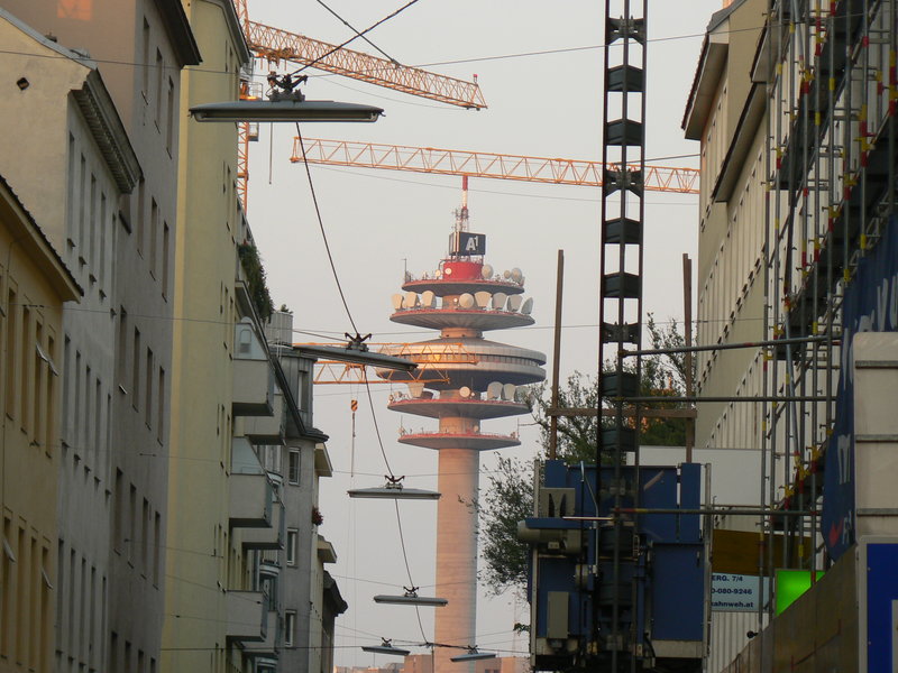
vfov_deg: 7.0
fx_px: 5500
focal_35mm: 212
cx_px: 449
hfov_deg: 9.3
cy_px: 336
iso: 80
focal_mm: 35.4
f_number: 4.5
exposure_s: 1/100
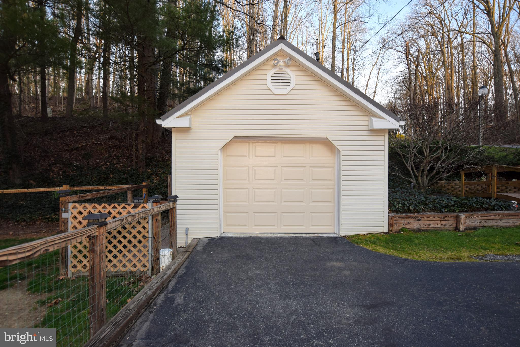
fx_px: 249
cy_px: 174
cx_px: 260
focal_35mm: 17
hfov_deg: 92.4
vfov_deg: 69.6
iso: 180
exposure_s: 1/125
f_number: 5.6
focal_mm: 11.5
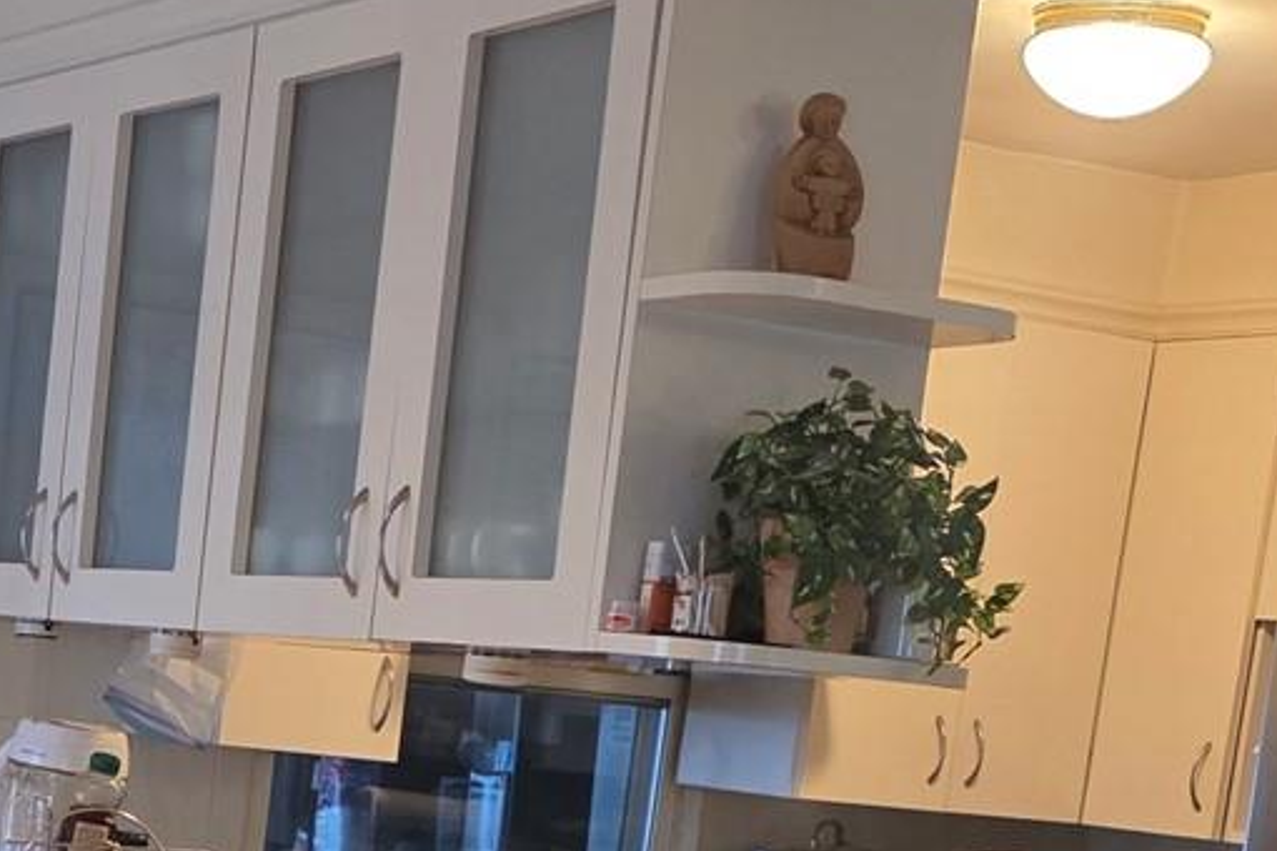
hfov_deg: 20.6
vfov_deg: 13.6
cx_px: 30
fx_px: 3405
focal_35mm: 96
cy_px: 1176
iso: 400
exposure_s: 1/120
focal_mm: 6.3
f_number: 1.7
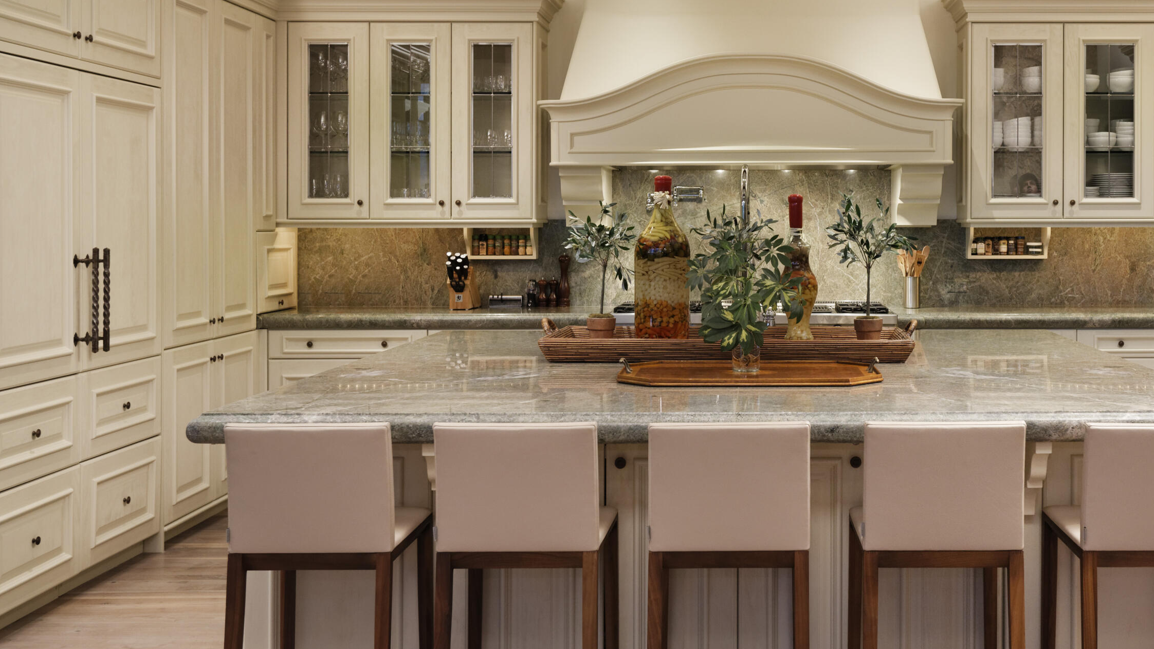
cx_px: 742
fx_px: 1285
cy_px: 262
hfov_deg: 47.8
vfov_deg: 28.3
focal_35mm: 42
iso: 1250
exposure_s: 1/125
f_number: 6.3
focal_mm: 30
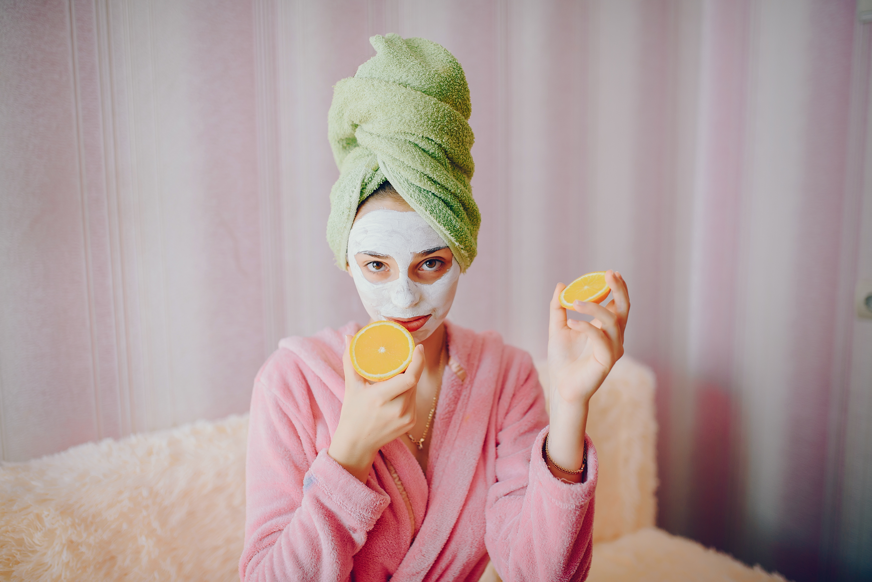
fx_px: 848
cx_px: 436
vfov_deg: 37.9
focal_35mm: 35
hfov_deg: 54.4
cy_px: 291
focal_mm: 35
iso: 320
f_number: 1.8
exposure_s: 1/500
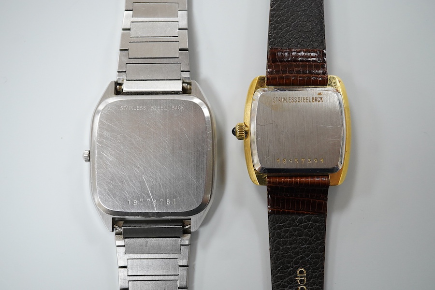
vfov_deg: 29.9
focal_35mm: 45
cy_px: 145
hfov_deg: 43.6
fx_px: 544
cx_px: 218
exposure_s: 1/200
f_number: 7.1
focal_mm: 30
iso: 2500
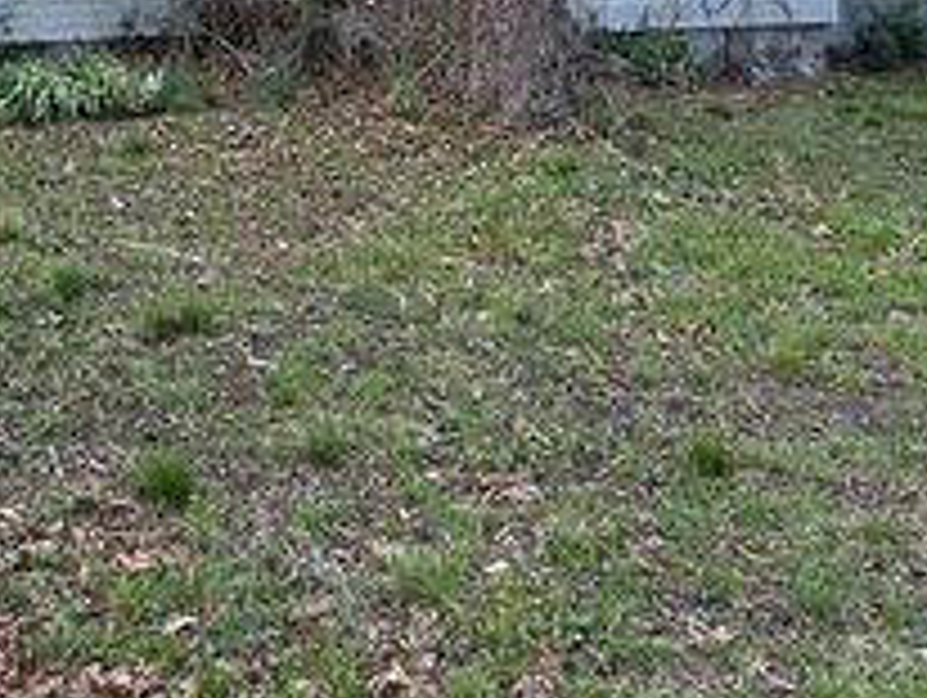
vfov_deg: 21.8
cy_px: -115
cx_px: 356
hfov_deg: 30.6
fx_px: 1689
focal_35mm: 63
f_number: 1.5
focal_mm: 5.7
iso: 64
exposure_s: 1/121
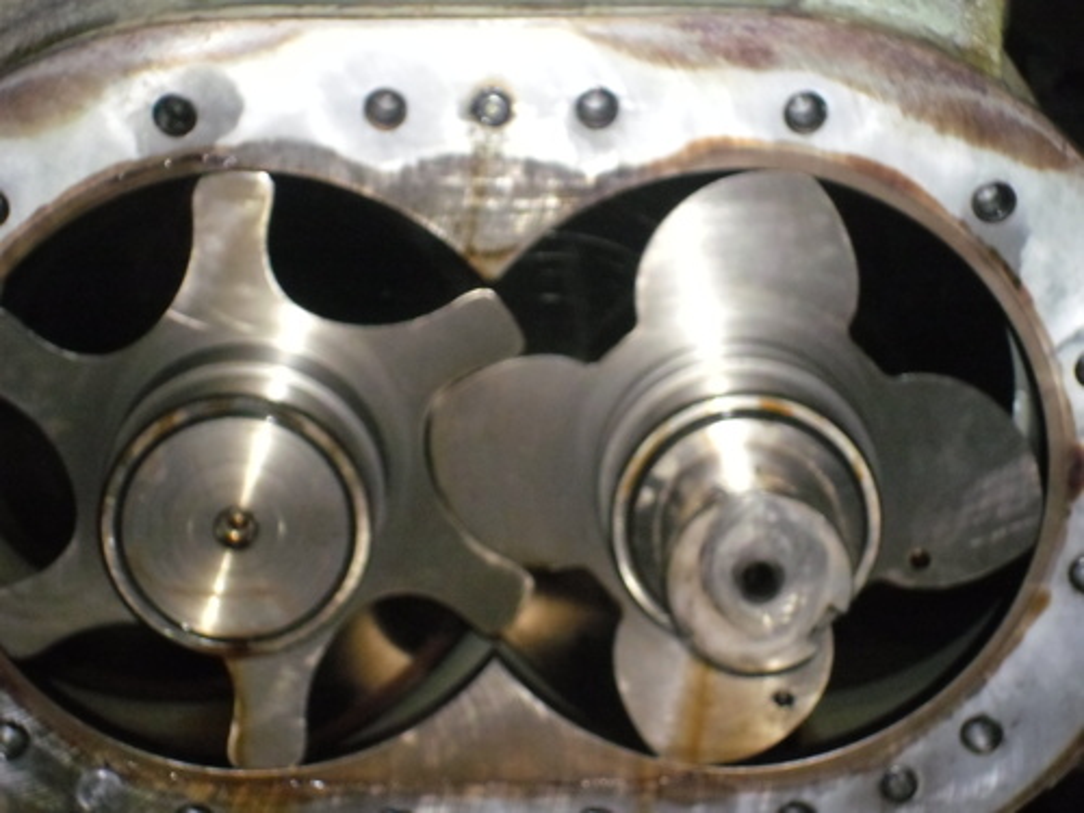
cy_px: 406
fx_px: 4228
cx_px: 542
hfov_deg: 14.6
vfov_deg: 11.0
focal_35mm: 135
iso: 400
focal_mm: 24.5
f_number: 5.9
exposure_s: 1/90
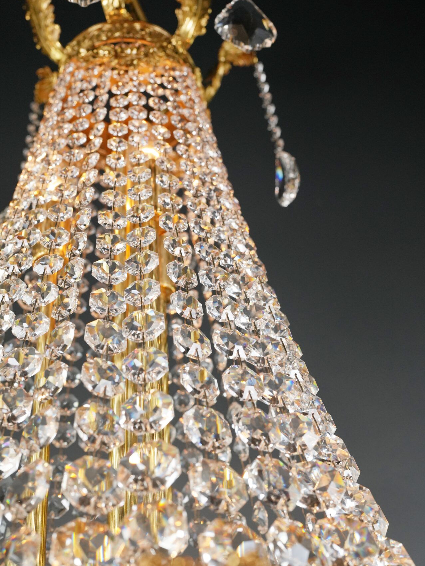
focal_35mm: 38
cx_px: 213
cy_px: 303
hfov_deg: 37.7
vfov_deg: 48.9
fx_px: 622
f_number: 6.3
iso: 1600
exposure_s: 1/500
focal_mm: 35
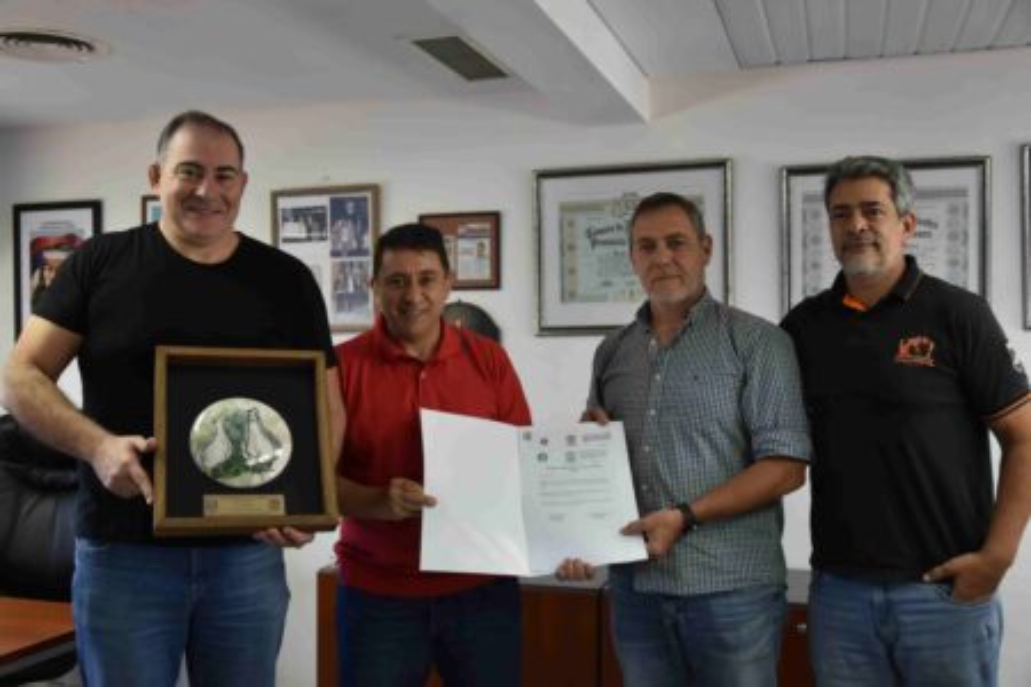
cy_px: 344
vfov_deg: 36.9
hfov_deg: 53.1
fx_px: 1031
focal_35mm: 36
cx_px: 516
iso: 800
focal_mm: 24
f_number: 3.8
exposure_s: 1/125
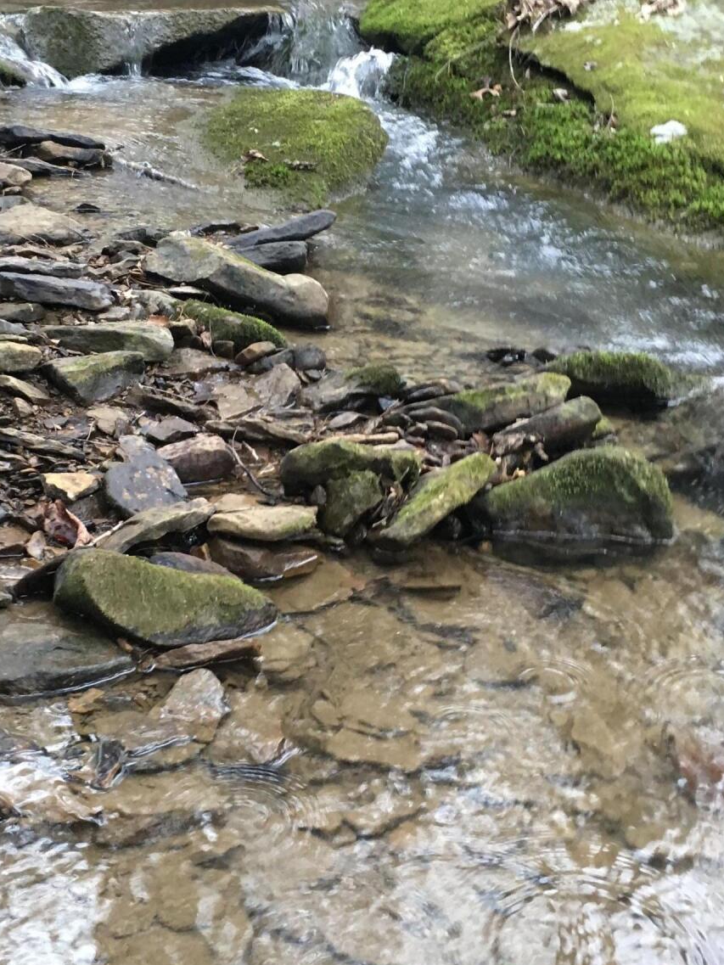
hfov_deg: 28.5
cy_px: 427
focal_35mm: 51
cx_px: 283
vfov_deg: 37.4
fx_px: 1422
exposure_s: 1/30
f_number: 2.2
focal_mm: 4.15
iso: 100
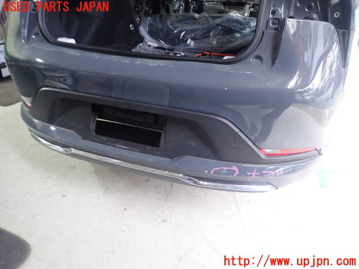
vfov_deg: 54.9
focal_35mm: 25
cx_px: 180
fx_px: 259
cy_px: 134
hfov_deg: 69.4
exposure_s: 1/30
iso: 250
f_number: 2
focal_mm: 4.5
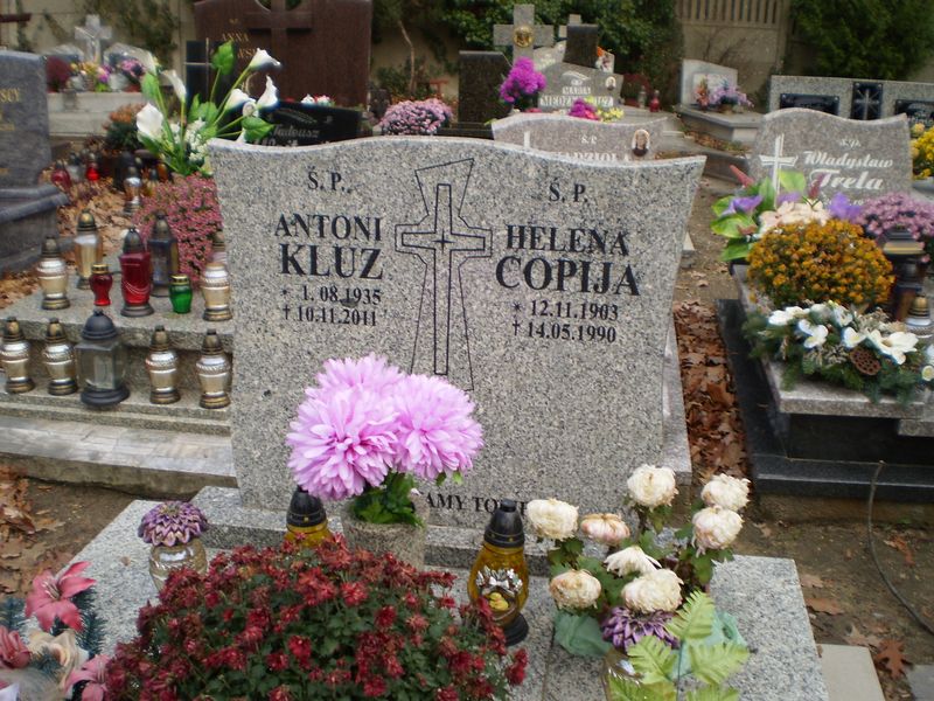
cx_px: 467
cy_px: 350
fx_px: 971
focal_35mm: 36
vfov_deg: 39.7
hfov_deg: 51.4
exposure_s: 1/160
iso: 64
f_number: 3.1
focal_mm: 6.3
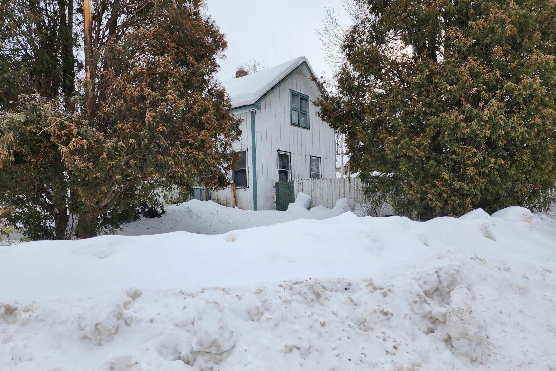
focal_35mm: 25
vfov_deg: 51.2
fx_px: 386
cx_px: 277
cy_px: 200
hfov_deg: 71.5
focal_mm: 6.4
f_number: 1.8
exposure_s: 1/279
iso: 12
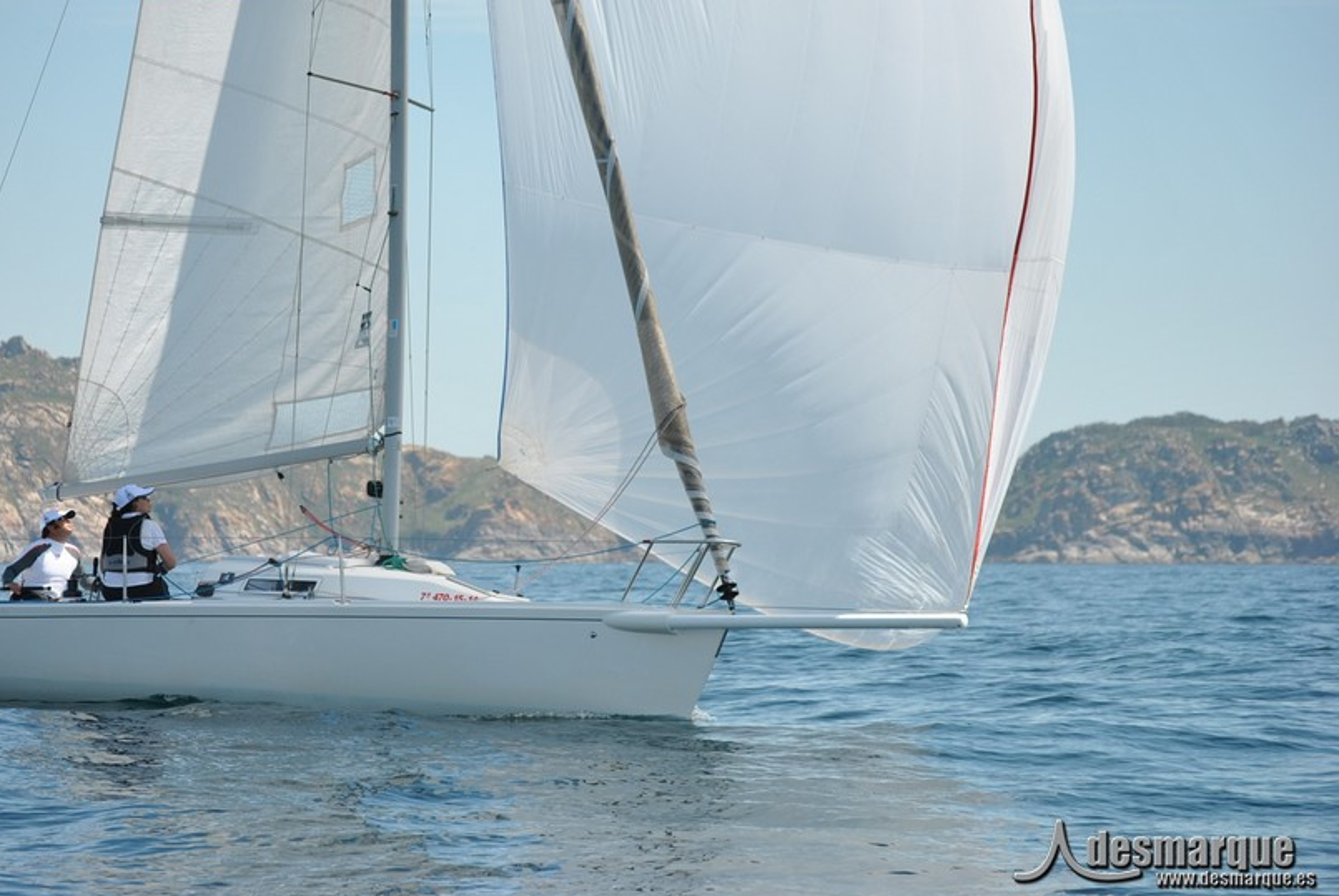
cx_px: 595
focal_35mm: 167
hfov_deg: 12.3
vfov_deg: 8.2
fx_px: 6219
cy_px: 406
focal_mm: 100
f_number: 5.6
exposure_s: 1/500
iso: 110
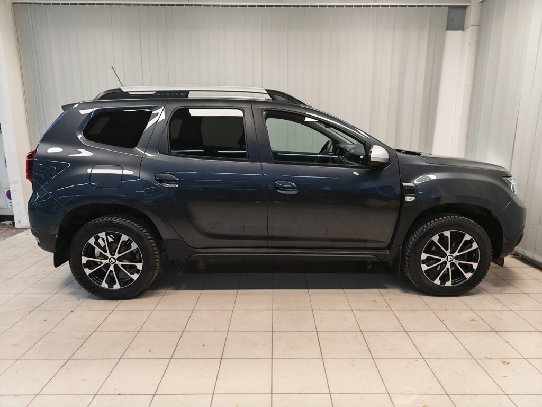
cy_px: 204
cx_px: 271
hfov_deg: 73.9
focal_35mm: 23
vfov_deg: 58.9
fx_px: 360
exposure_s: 1/50
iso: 80
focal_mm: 5.4
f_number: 1.6
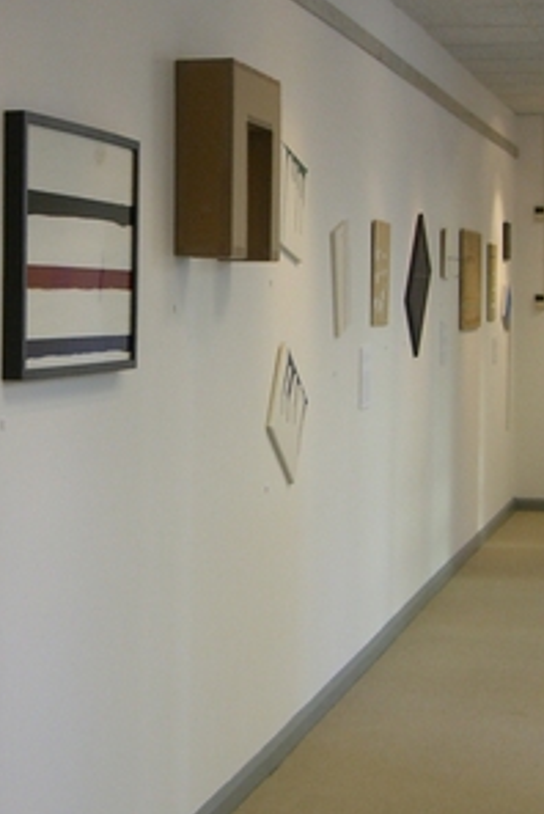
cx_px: 159
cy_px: 360
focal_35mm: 80
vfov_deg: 25.3
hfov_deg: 17.0
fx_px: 1809
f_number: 2.7
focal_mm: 6.2
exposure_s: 1/60
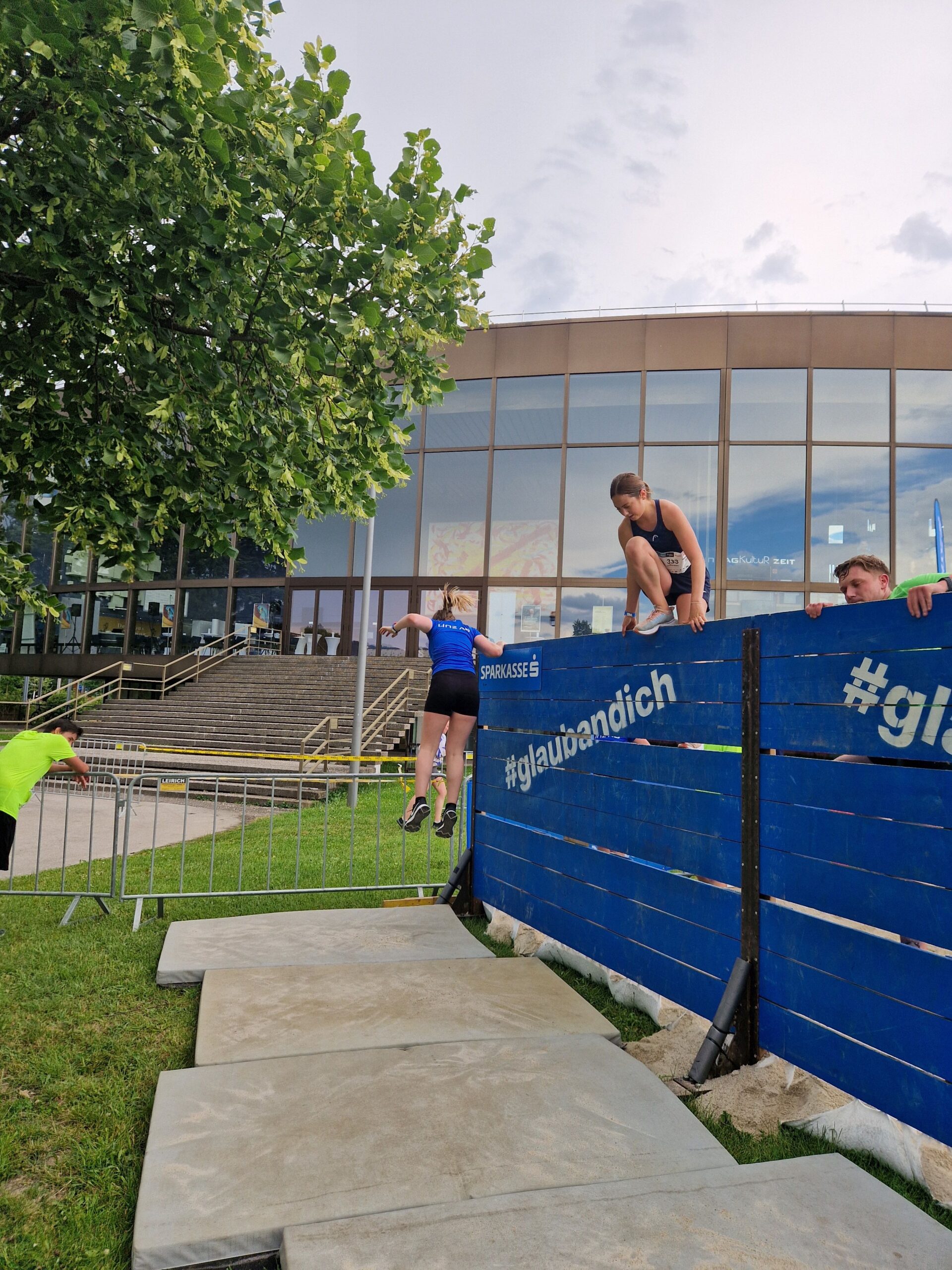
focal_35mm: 23
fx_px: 843
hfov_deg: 58.9
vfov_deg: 73.9
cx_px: 476
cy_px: 635
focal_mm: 5.4
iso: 50
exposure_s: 1/974
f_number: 1.8
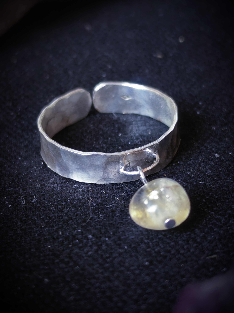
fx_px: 838
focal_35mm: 93
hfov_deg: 15.9
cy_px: 156
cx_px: 117
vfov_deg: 21.1
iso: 320
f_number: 1.65
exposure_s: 1/25
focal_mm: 6.19
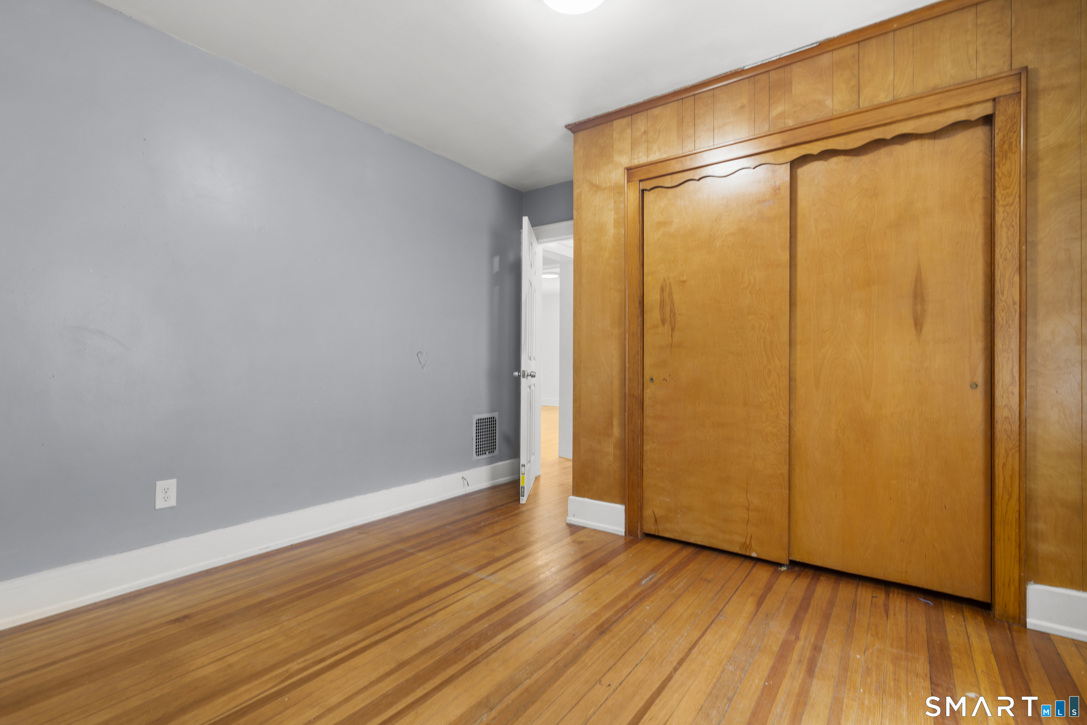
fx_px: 483
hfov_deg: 96.7
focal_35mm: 16
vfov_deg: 73.7
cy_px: 362
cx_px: 544
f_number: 9
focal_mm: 16
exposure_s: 2.5
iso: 200
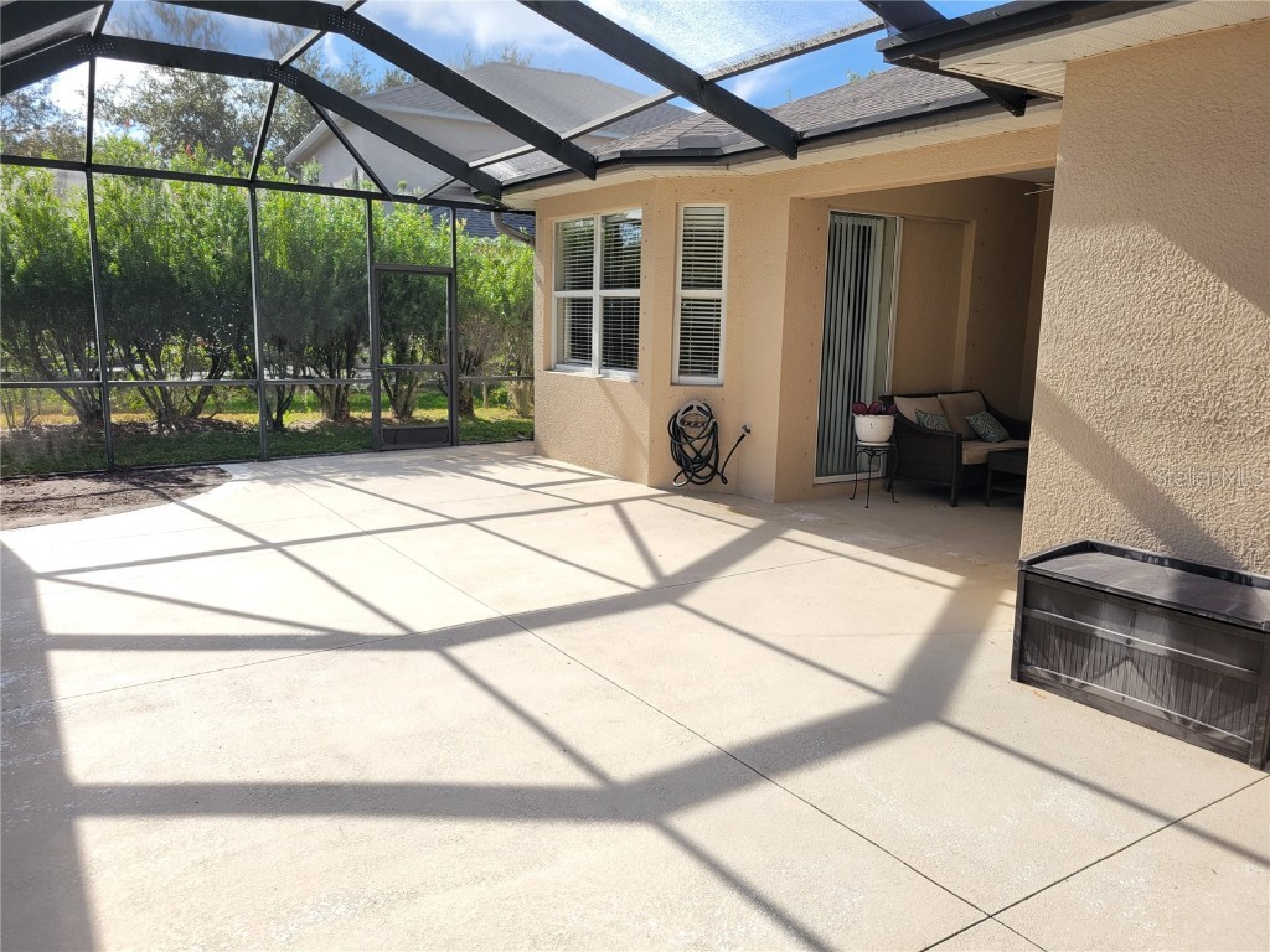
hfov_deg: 67.3
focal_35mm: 26
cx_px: 635
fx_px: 954
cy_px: 476
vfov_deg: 53.1
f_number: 1.8
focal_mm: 5.4
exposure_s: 1/892
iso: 40
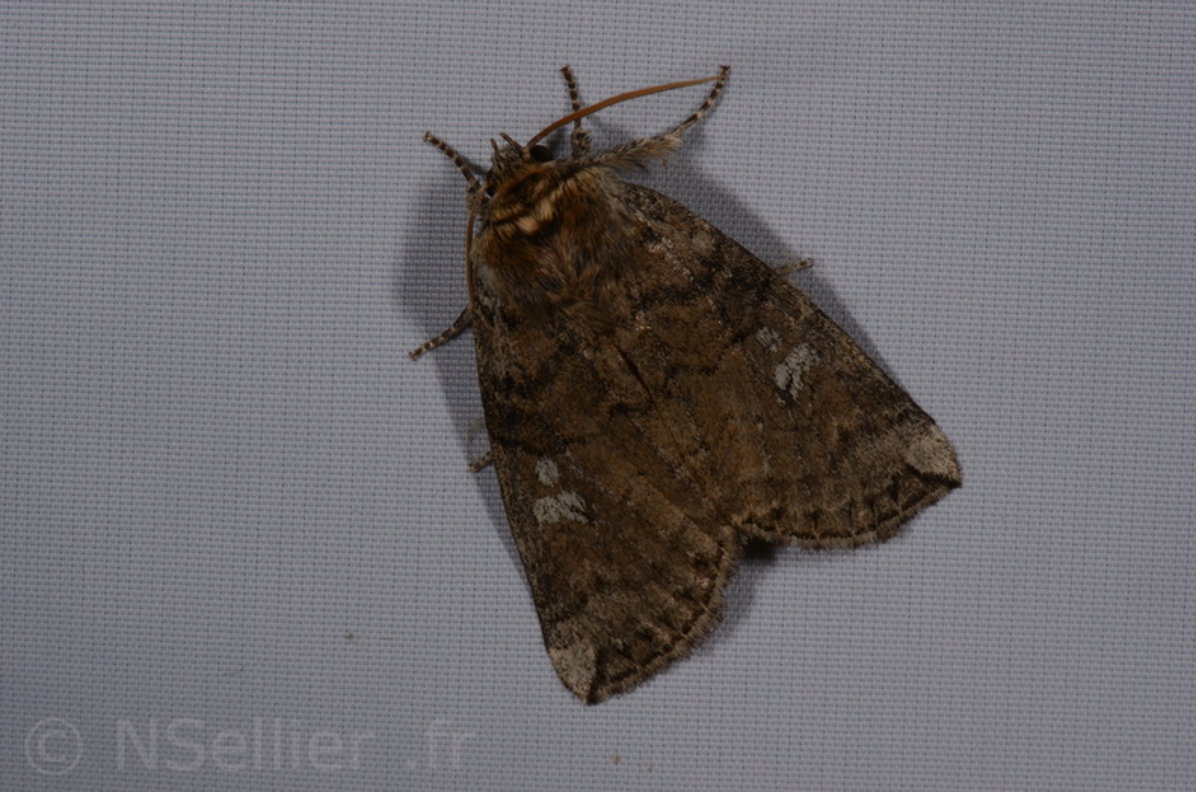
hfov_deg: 16.1
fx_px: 4226
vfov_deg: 10.7
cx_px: 598
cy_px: 396
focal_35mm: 128
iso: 100
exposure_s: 1/60
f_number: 32
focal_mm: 85
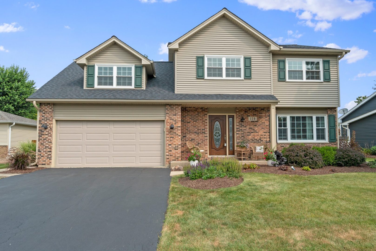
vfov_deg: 51.3
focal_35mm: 25
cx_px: 188
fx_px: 261
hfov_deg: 71.5
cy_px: 126
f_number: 9
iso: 400
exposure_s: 1/640
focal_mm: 25
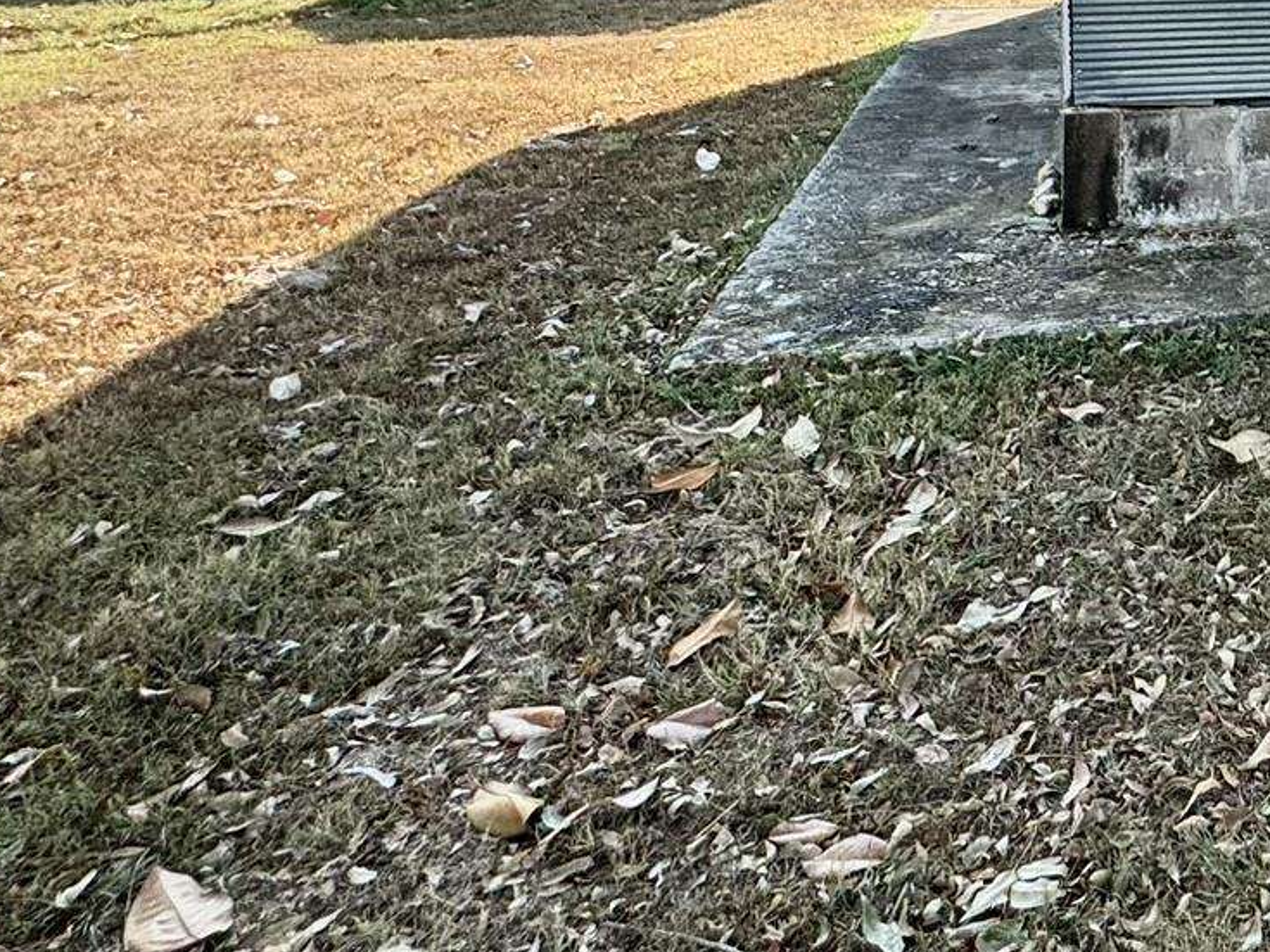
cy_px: -154
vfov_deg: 31.6
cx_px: 1470
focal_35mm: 39
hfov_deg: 37.8
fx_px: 1431
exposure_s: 1/548
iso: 40
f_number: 2.2
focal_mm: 2.22
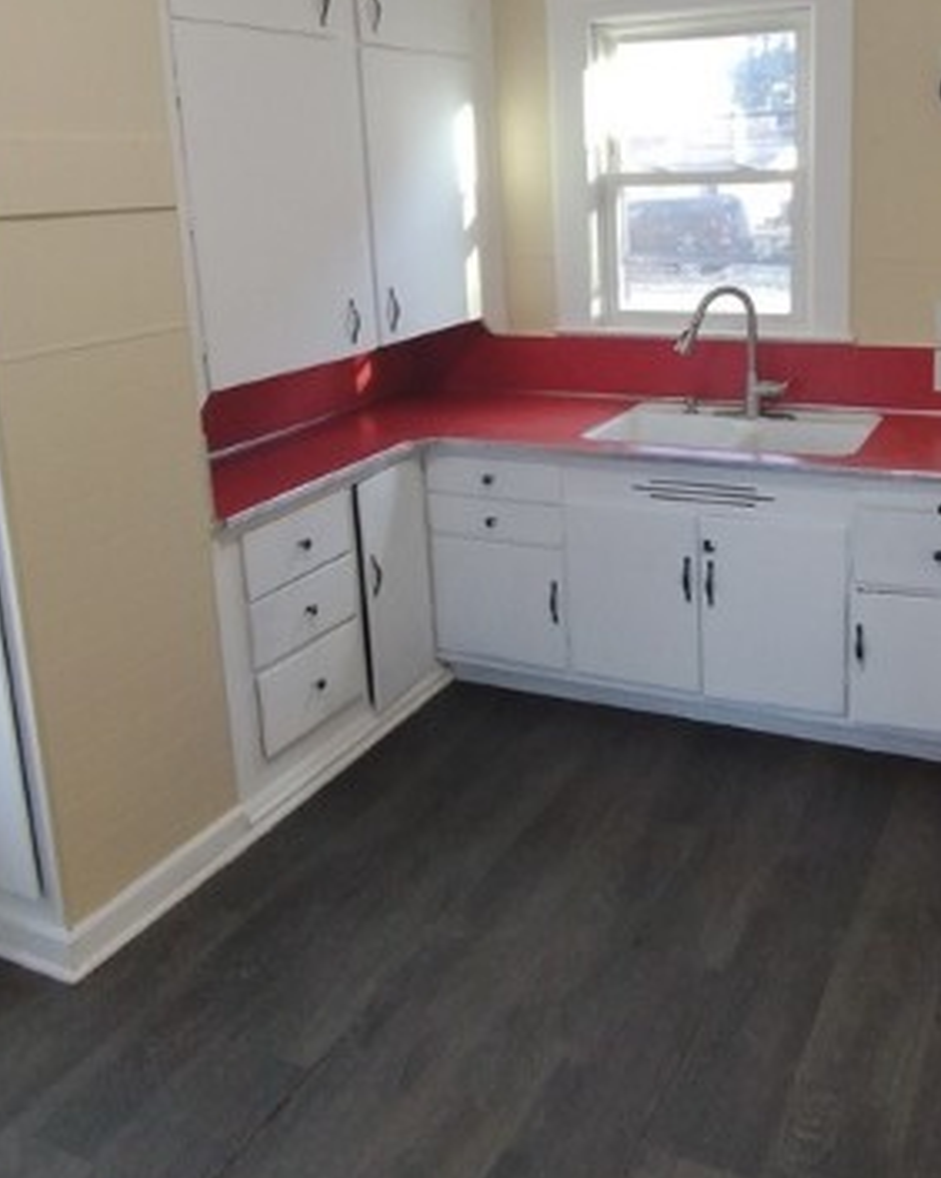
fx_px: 1185
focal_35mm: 34
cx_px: 597
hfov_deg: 42.9
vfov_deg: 52.1
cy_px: 417
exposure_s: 1/30
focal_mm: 1.66
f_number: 2.2
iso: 133
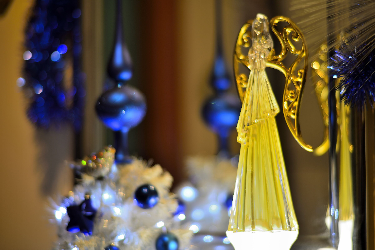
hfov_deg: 23.9
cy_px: 125
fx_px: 885
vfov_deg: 16.1
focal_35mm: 85
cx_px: 188
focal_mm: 85
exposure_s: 1/60
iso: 200
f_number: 1.4
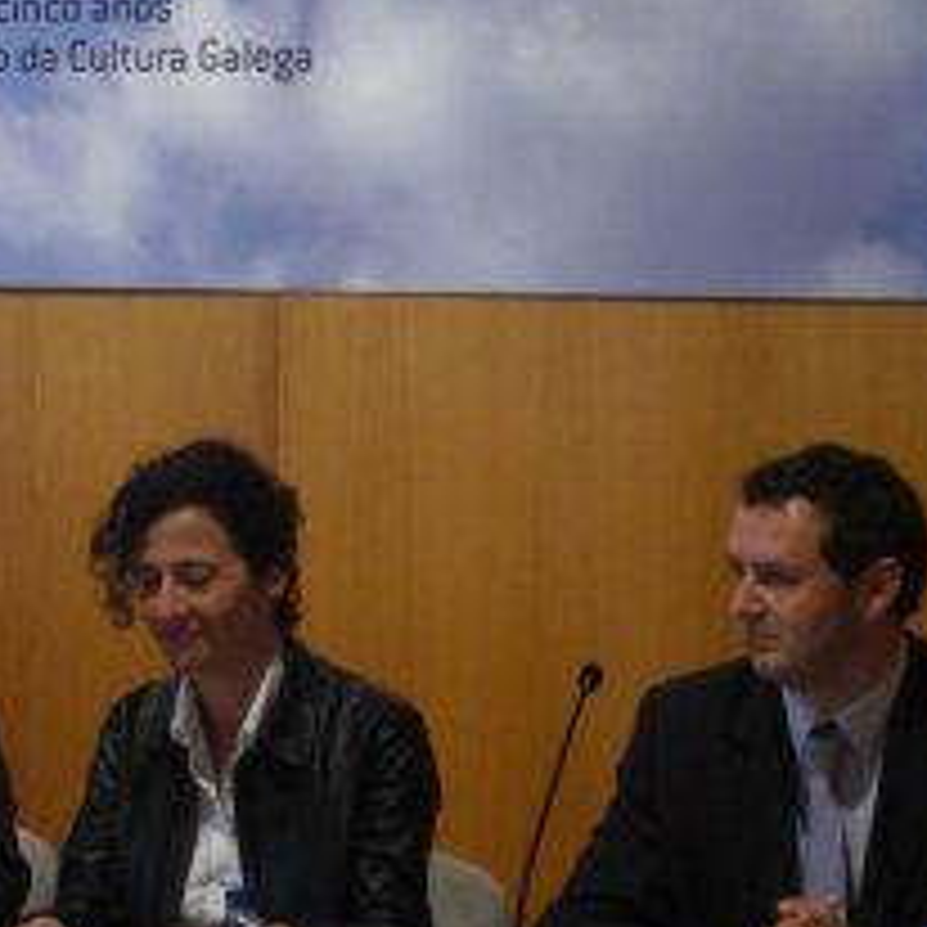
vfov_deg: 9.4
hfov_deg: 9.4
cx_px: 252
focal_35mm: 186
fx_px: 5635
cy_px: 403
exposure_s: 1/8
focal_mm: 17.4
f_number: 5
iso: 200
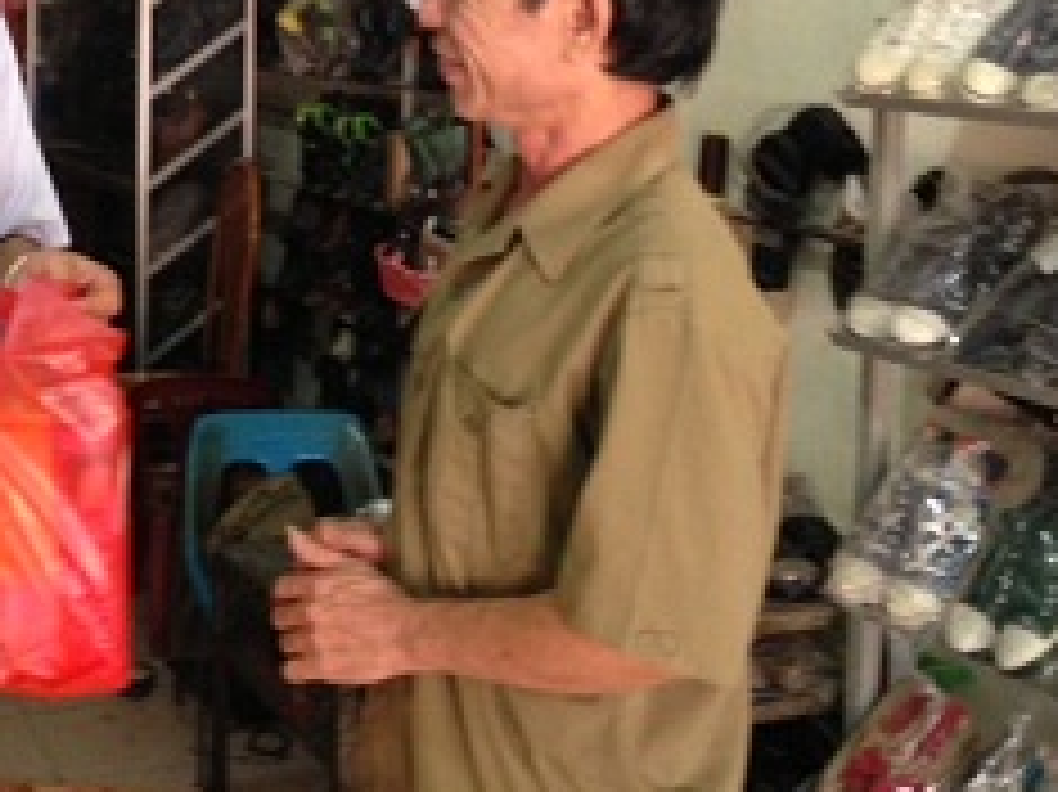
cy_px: 92
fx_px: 1802
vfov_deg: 24.2
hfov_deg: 31.5
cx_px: 144
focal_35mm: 59
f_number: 2.4
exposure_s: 1/20
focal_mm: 4.13
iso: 250
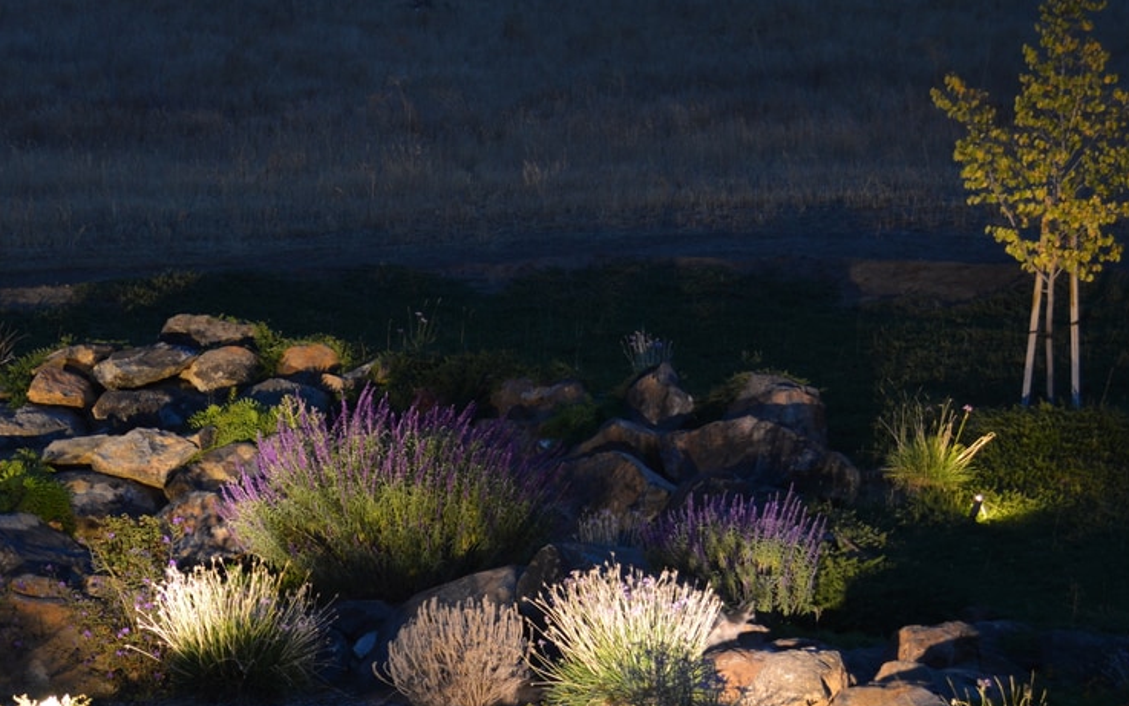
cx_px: 121
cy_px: 655
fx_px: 3262
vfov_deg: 12.3
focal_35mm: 106
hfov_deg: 19.3
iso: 100
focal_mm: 34
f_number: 5
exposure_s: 4
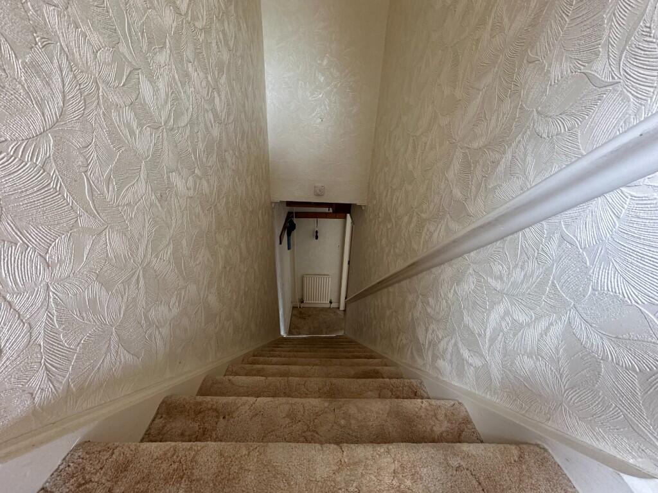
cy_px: 246
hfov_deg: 102.1
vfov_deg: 85.7
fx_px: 266
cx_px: 329
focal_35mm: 14
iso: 320
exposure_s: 1/60
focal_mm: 2.22
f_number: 2.2
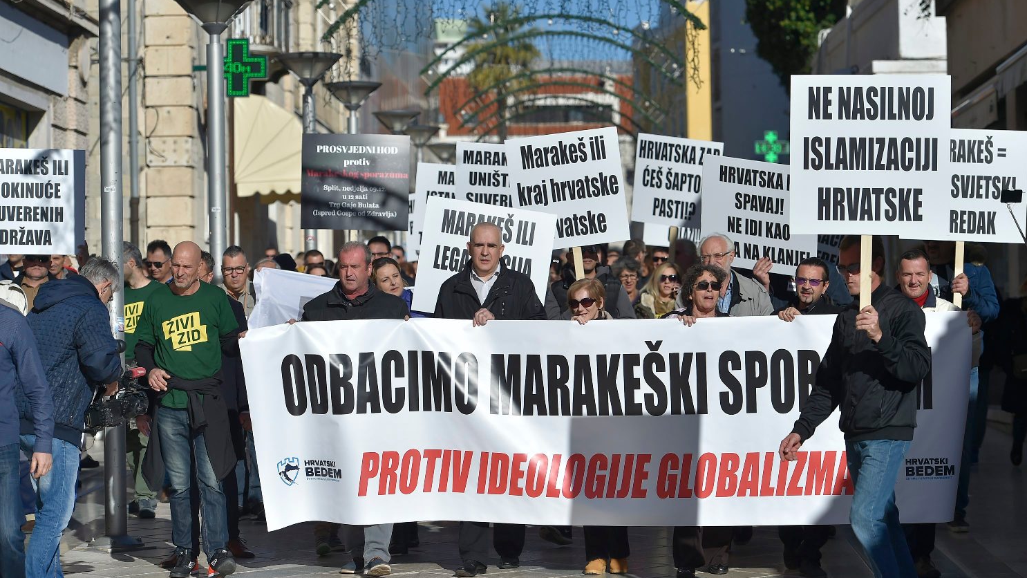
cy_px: 265
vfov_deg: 10.9
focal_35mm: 111
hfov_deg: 19.3
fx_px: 3023
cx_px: 518
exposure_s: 1/8000
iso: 200
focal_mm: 105
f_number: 4
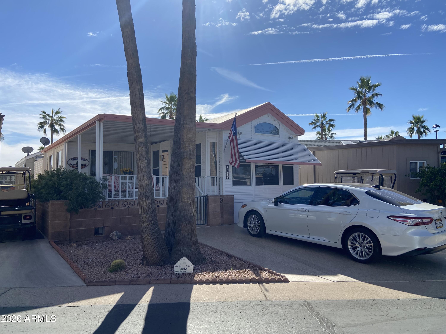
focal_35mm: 26
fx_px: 335
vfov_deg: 53.1
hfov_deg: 67.3
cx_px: 223
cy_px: 167
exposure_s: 1/4115
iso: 32
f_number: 1.8
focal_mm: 4.25
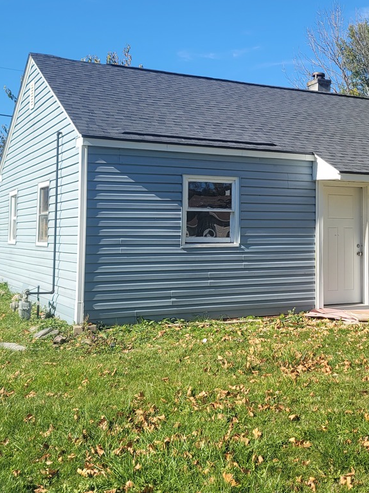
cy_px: 188
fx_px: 668
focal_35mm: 47
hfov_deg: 30.3
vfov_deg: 40.2
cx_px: 282
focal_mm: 7
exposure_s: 1/707
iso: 20
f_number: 1.8
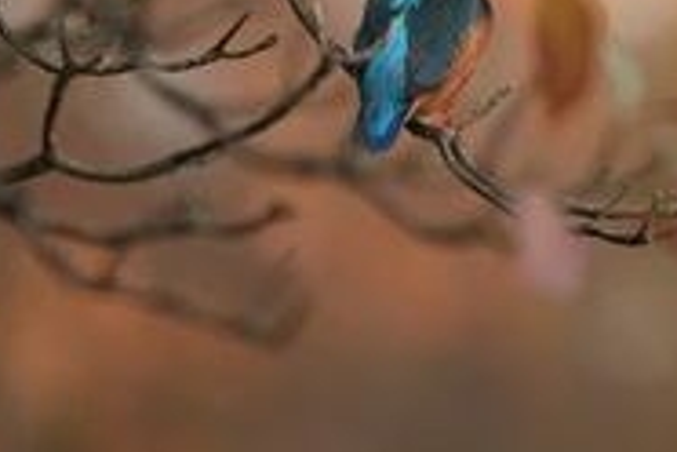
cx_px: 673
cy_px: -67
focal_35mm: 1481
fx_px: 27849
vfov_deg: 0.9
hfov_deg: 1.4
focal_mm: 220
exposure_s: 1/250
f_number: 4
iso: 800
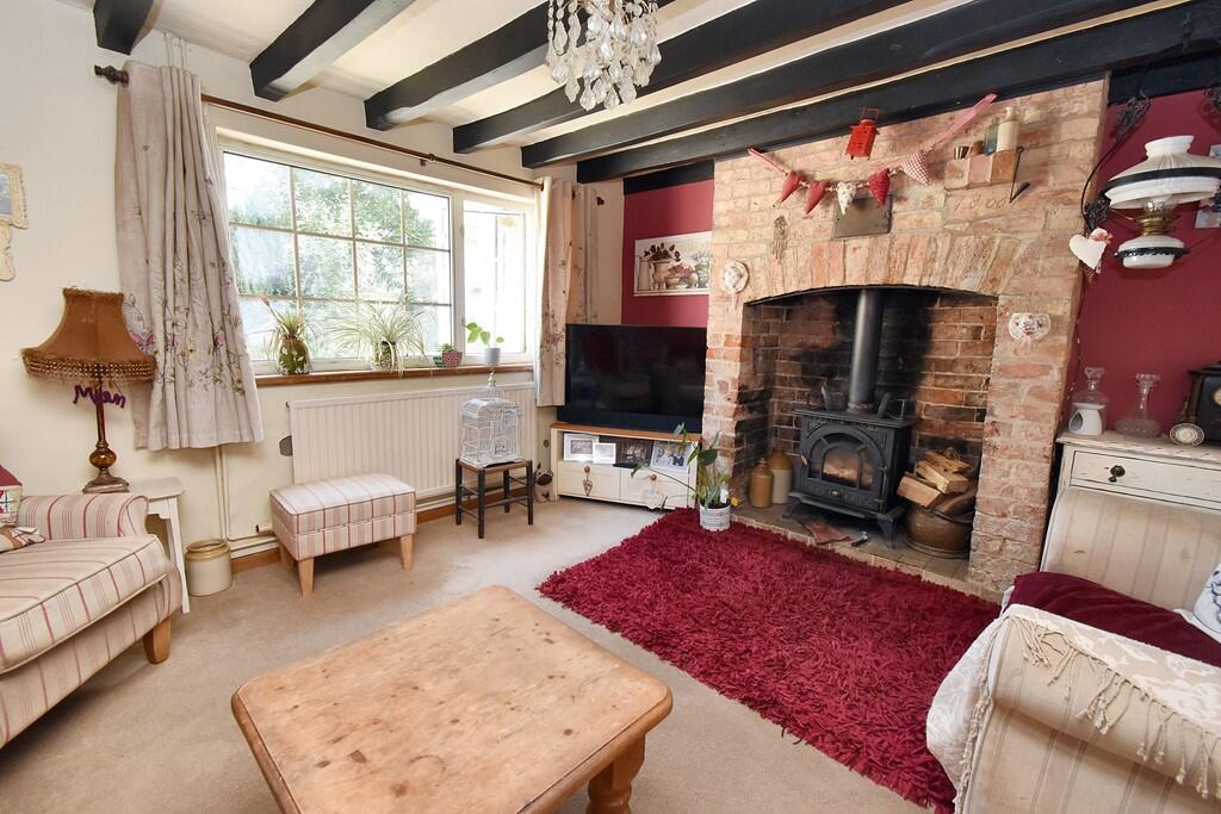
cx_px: 610
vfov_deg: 77.3
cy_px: 407
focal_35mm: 15
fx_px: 509
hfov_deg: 100.4
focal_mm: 10
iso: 800
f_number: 7.1
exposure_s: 1/60
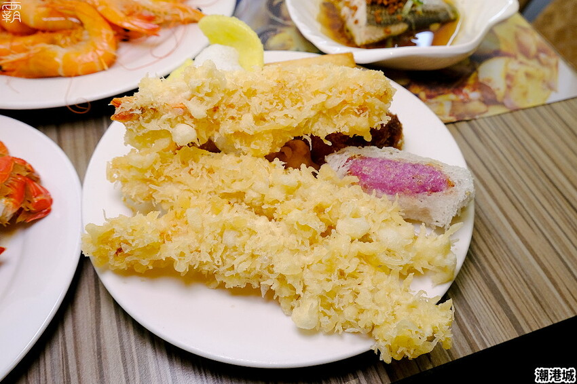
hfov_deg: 67.4
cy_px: 192
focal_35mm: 27
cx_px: 288
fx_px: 433
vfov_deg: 47.9
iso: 1000
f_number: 5.6
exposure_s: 1/100
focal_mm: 18
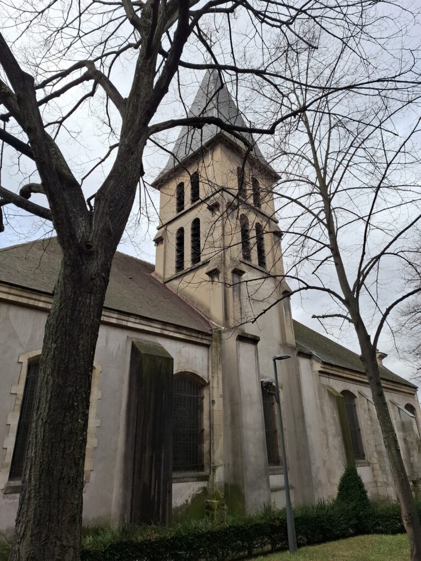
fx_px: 373
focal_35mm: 23
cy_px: 280
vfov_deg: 73.9
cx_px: 210
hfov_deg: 58.9
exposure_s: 1/403
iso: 50
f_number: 1.8
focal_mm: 5.54
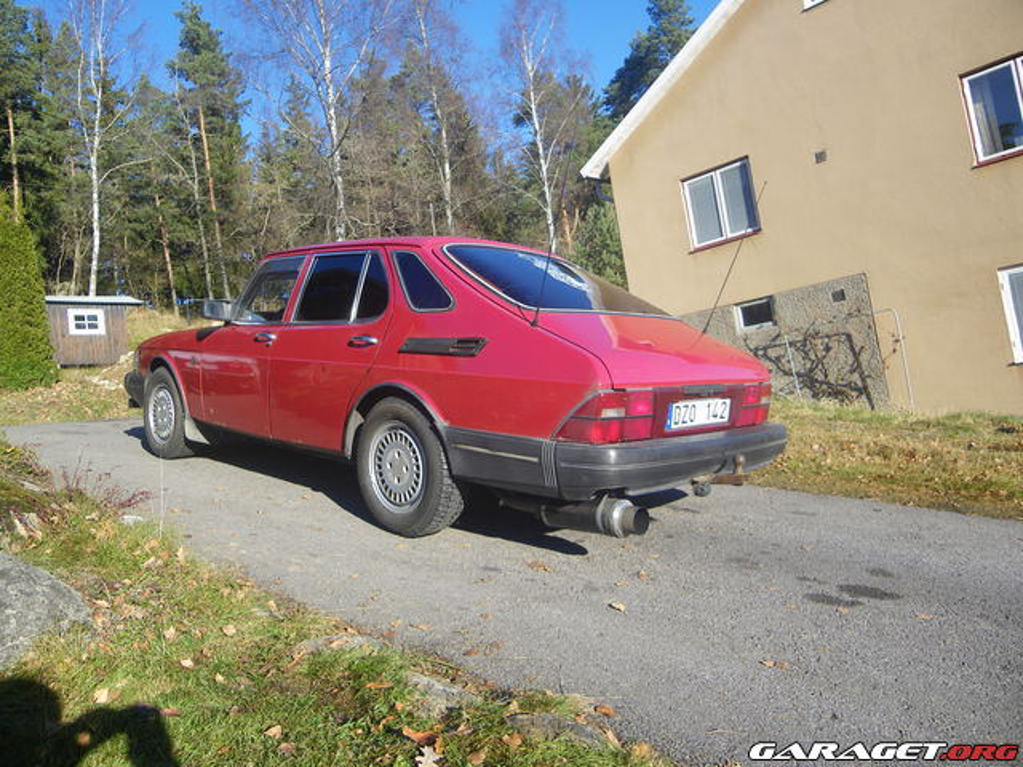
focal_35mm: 28
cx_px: 512
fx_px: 827
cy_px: 384
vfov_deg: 49.7
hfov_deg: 63.4
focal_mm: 4.9
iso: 64
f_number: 2.6
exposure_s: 1/320
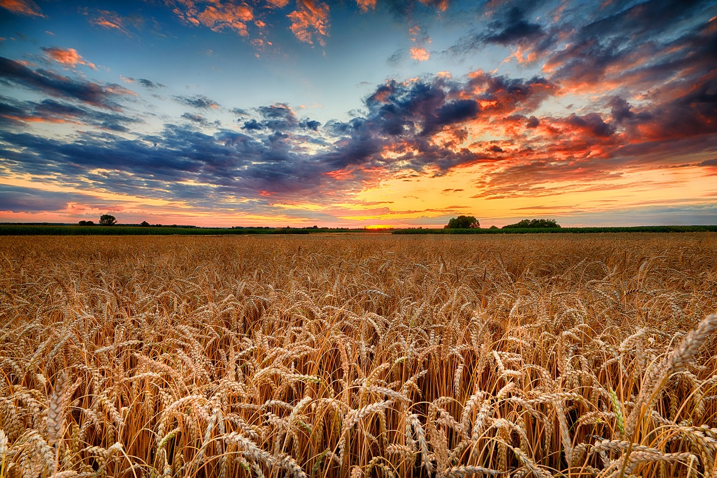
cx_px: 358
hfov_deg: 104.3
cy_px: 239
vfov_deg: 81.2
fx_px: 279
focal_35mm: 14
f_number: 11
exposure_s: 1/2
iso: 64
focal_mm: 14
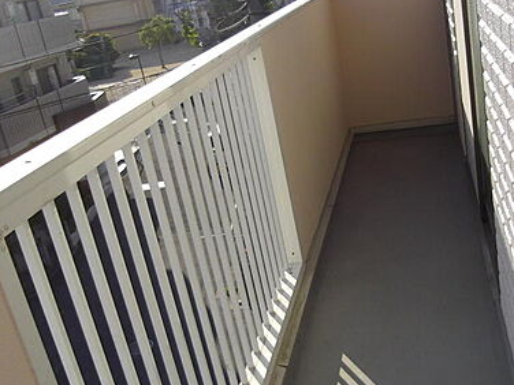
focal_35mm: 46
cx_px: 339
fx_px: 683
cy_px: 236
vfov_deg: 31.4
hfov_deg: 40.8
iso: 100
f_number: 3.2
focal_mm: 4.9
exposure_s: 1/800
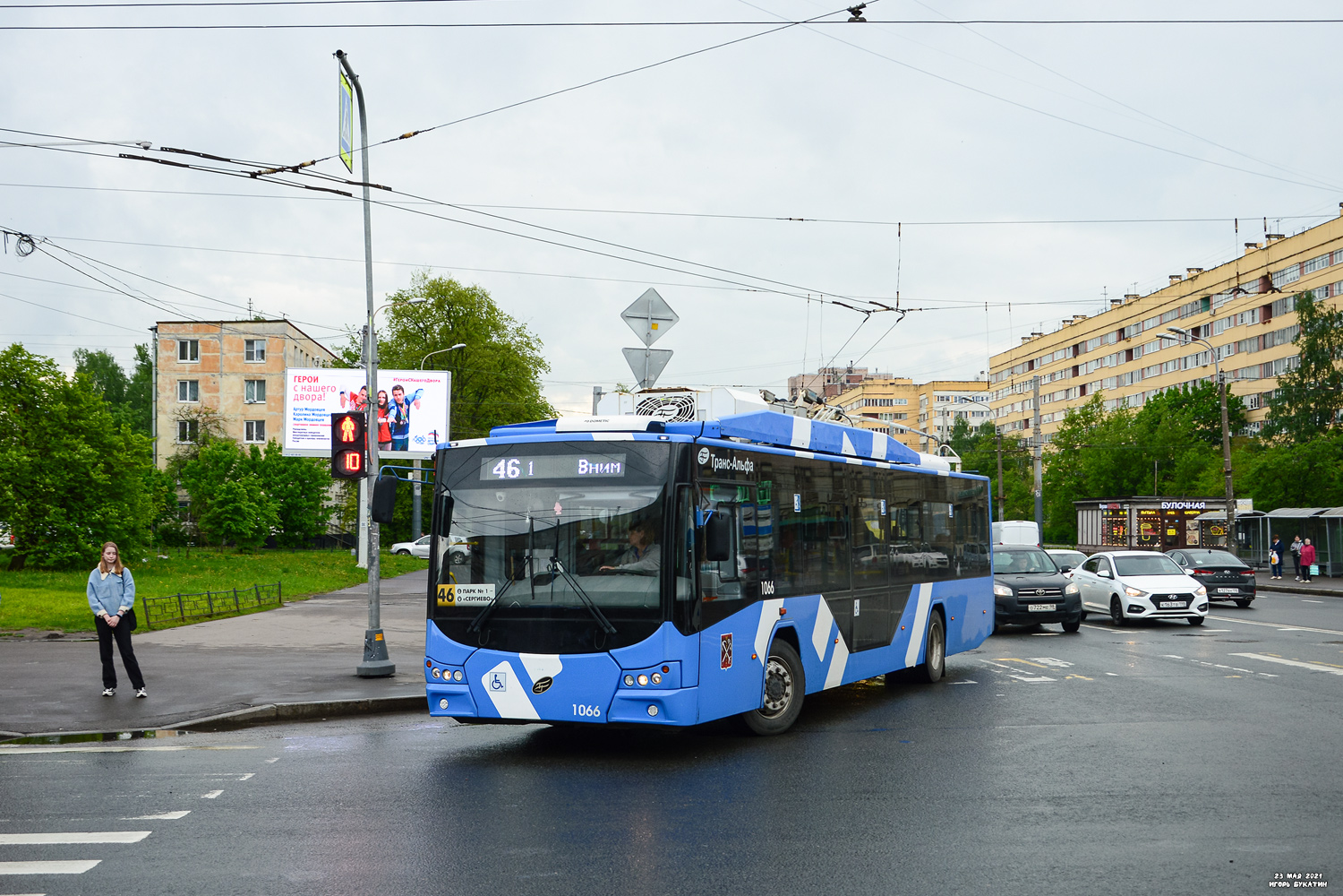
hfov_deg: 49.6
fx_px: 1455
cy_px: 448
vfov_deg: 34.2
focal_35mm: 39
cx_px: 672
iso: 200
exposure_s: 1/250
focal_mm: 26
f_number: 5.6
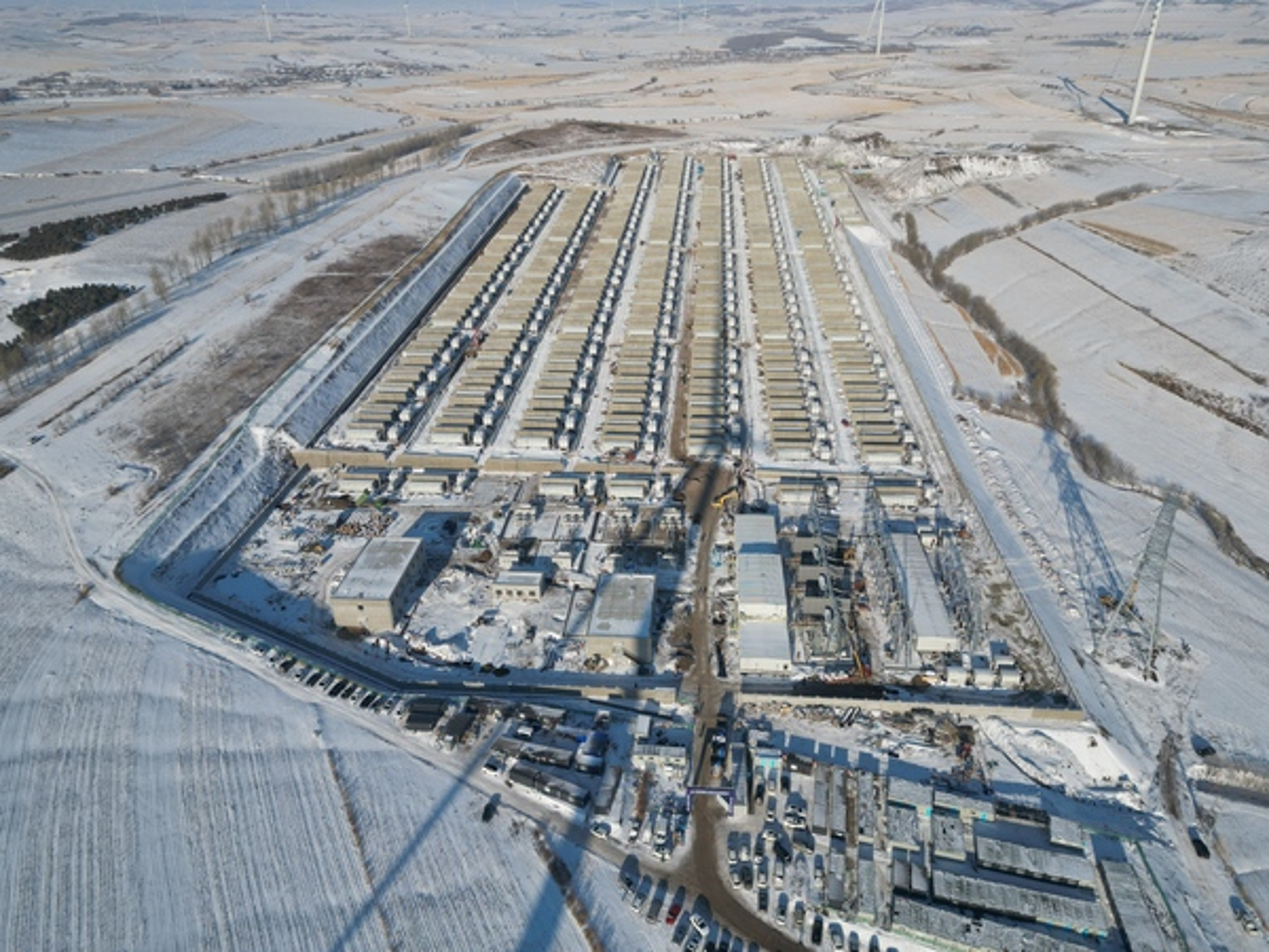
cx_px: 634
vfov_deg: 56.8
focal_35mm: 24
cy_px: 476
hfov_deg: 71.6
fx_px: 880
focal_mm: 6.72
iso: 110
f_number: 1.7
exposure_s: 1/4000
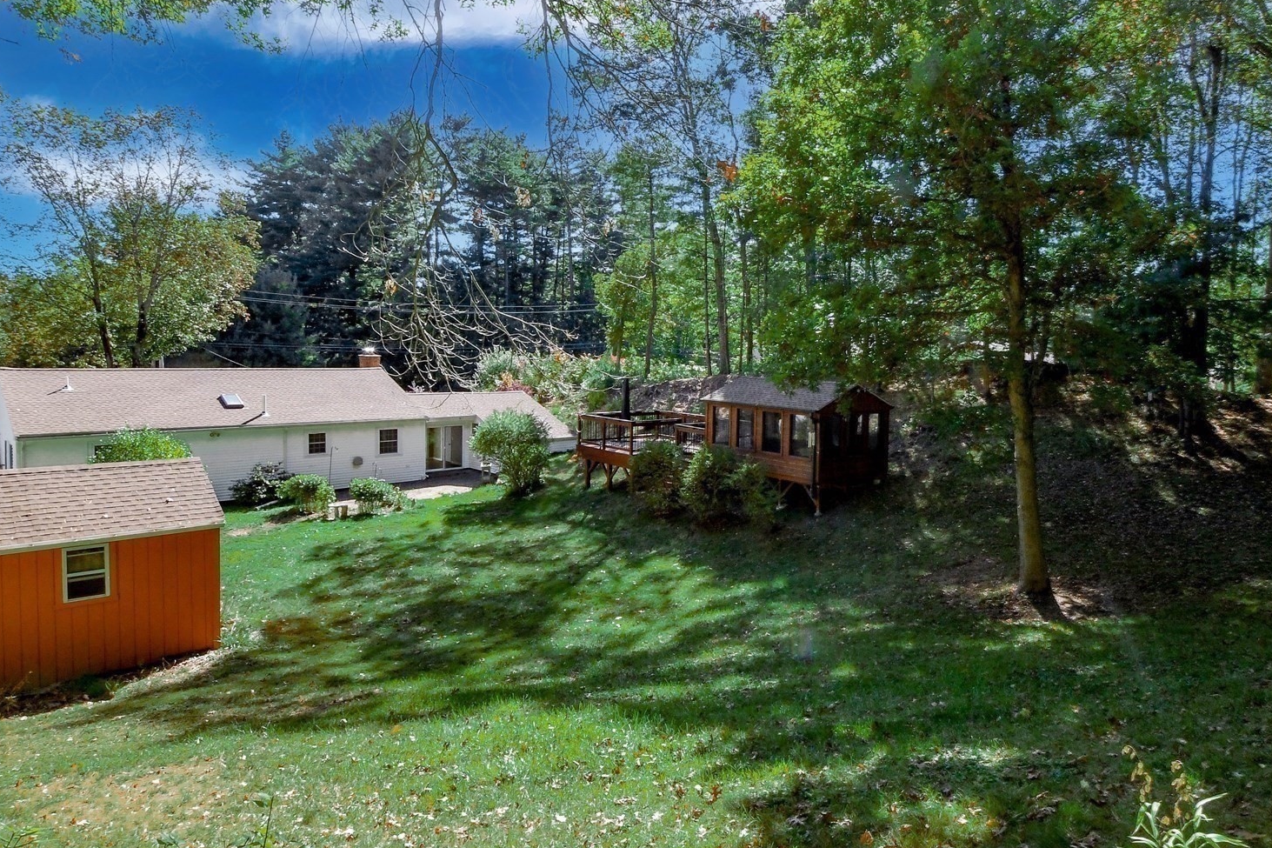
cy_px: 388
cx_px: 794
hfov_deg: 79.7
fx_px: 742
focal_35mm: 21
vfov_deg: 59.4
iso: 1000
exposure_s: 1/200
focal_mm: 10
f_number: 13
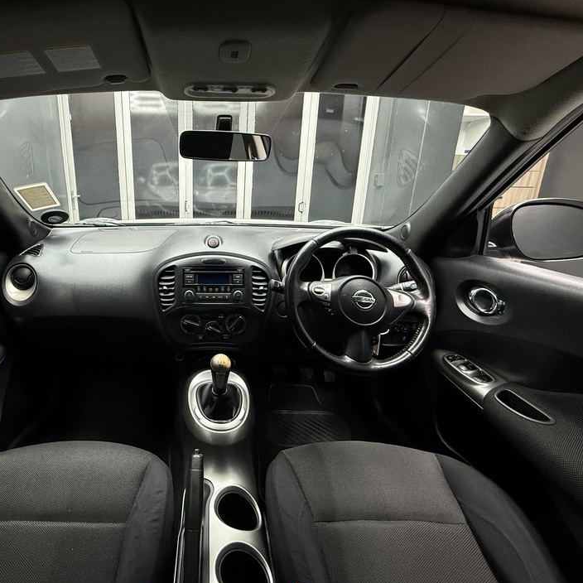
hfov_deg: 78.7
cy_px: 276
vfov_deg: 80.7
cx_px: 205
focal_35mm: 18
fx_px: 343
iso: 640
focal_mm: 2.22
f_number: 2.2
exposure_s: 1/60
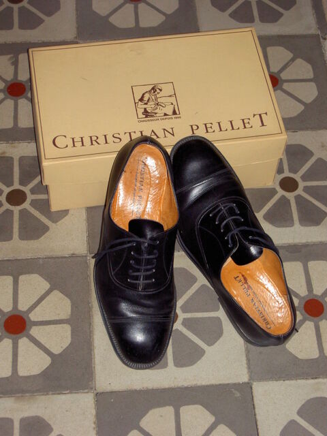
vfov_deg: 28.2
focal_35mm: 69
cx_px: 164
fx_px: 869
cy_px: 218
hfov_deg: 21.3
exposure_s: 1/80
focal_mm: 14.2
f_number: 3.7
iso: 200
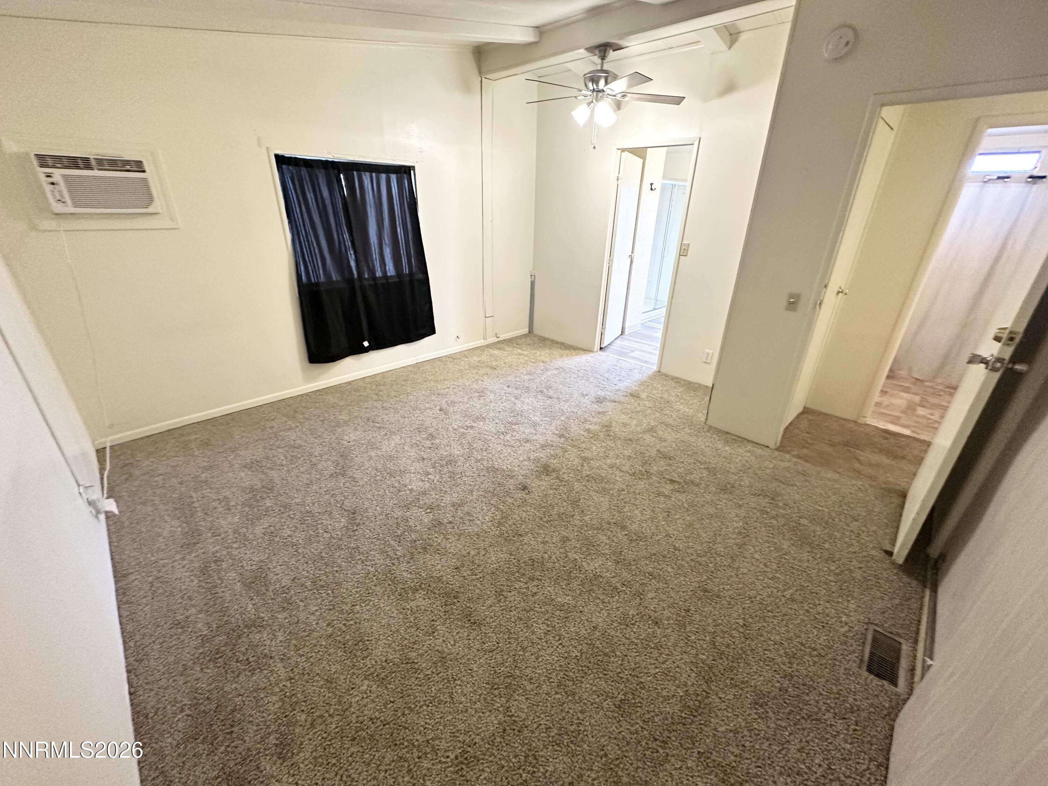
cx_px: 524
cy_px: 393
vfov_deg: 85.7
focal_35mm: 14
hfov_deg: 102.1
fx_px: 424
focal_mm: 2.22
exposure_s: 1/60
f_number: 2.2
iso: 400
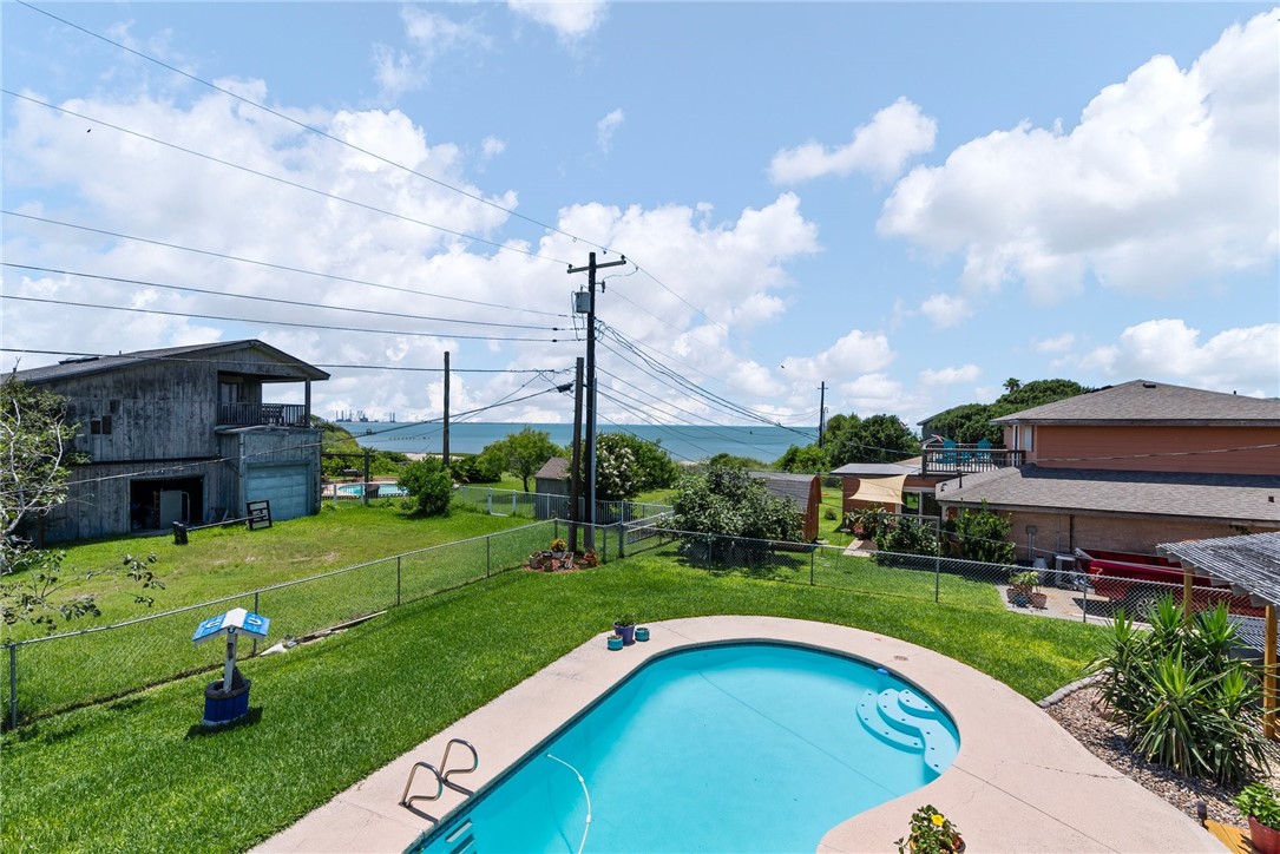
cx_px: 640
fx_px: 569
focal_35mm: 16
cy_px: 427
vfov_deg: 73.8
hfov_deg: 96.7
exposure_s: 1/250
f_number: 10
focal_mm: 16
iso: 80
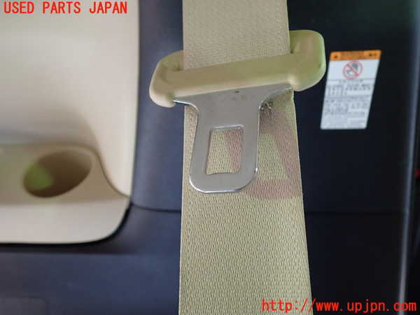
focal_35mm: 30
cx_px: 210
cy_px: 158
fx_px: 364
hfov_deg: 60.0
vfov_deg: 46.8
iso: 500
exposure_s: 1/30
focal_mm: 5.4
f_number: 2.3
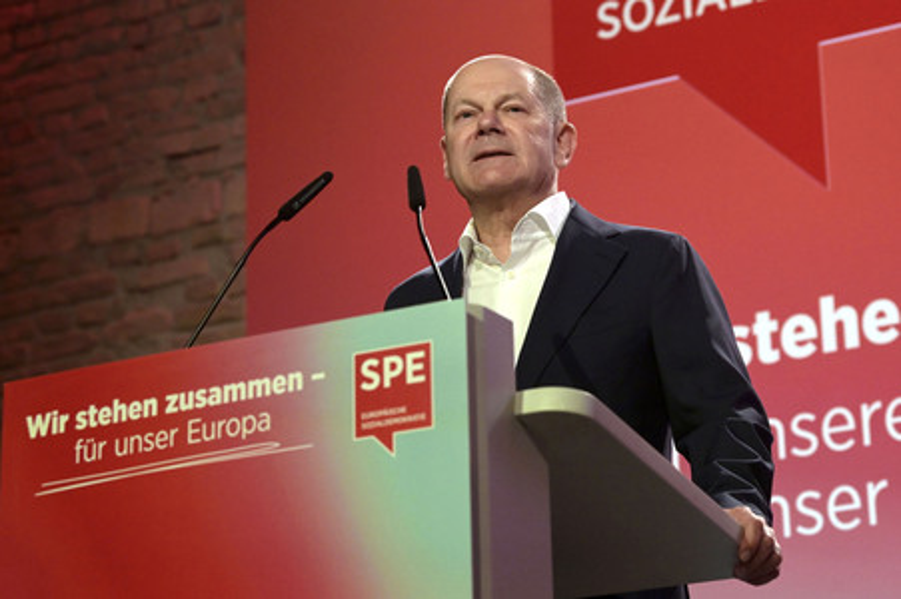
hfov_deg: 21.5
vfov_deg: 14.4
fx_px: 2376
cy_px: 300
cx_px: 450
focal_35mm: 95
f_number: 5
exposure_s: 1/400
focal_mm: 95
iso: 4000
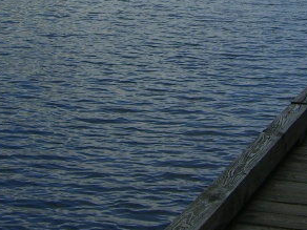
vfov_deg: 13.8
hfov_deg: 18.8
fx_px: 922
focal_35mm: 104
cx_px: 204
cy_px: -53
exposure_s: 1/400
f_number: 8
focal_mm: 7.9
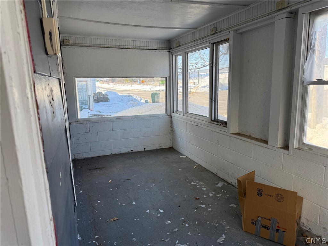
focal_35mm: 24
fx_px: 227
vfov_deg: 56.8
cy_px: 123
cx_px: 164
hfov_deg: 71.6
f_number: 1.78
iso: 100
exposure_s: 1/649
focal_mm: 6.76
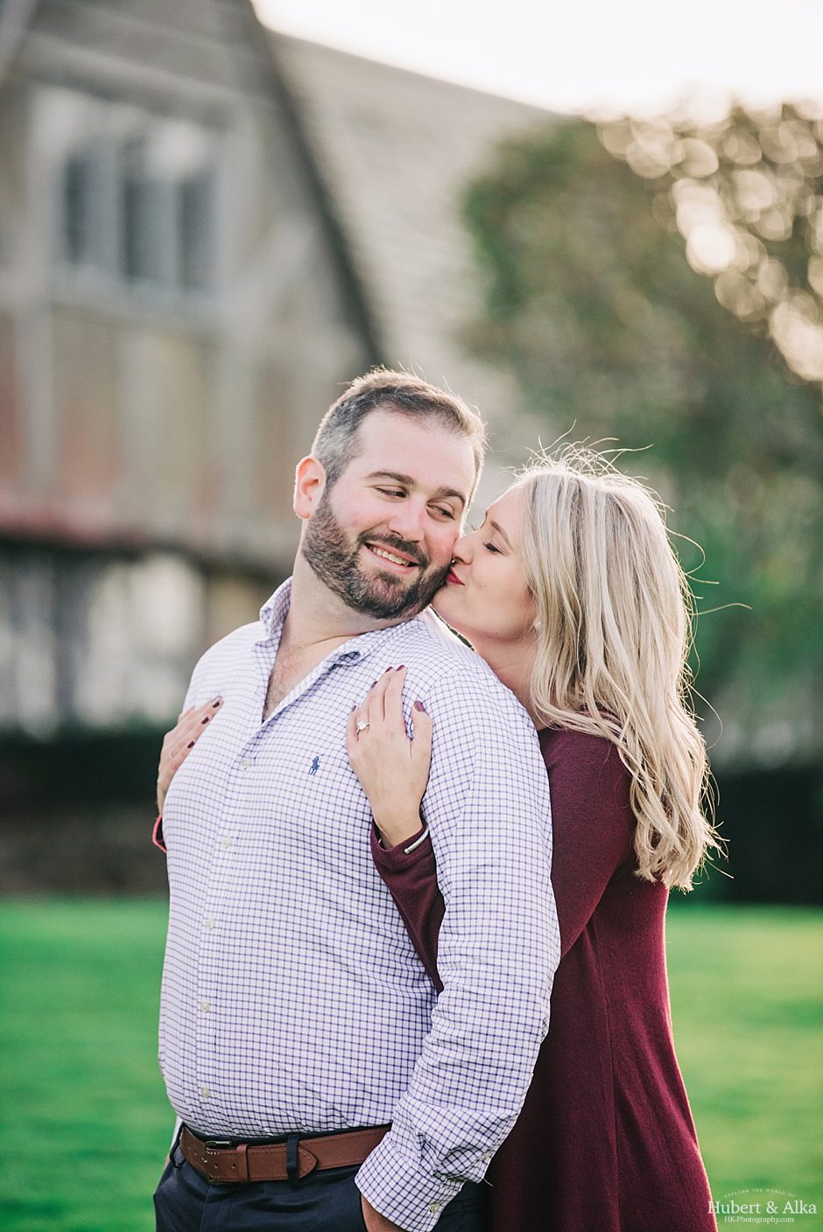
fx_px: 6337
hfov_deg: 7.4
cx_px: 412
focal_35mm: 185
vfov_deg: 11.1
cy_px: 616
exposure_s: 1/2000
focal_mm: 185
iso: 640
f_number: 2.8
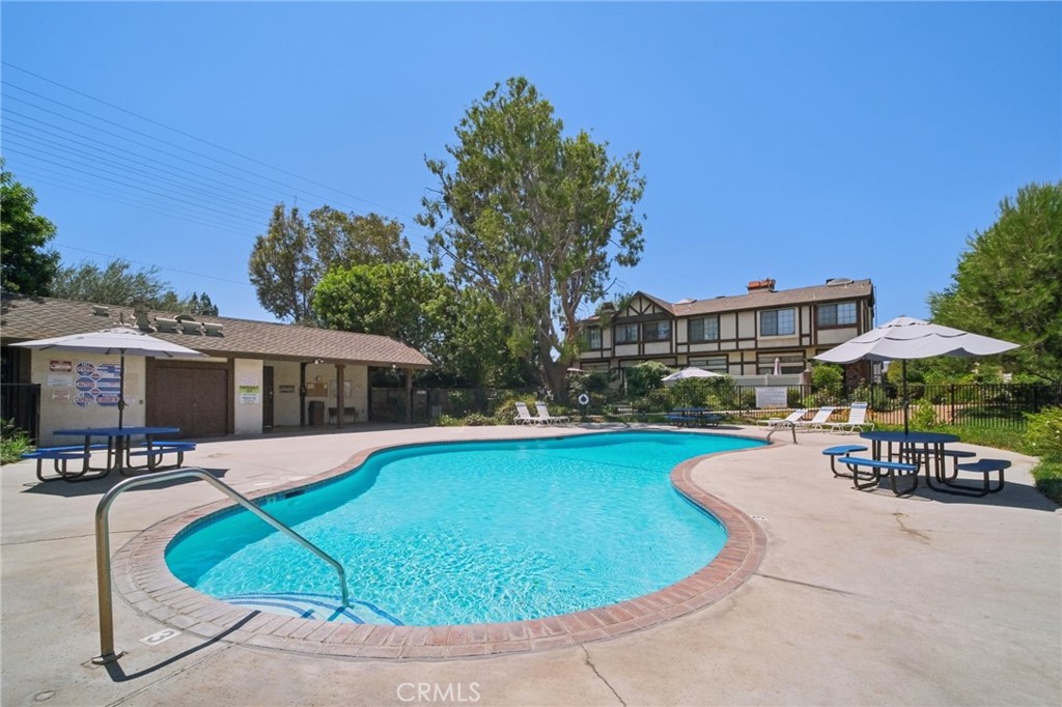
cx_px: 531
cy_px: 354
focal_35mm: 14
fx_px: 413
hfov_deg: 104.3
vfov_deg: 81.2
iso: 320
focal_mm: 9
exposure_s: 1/500
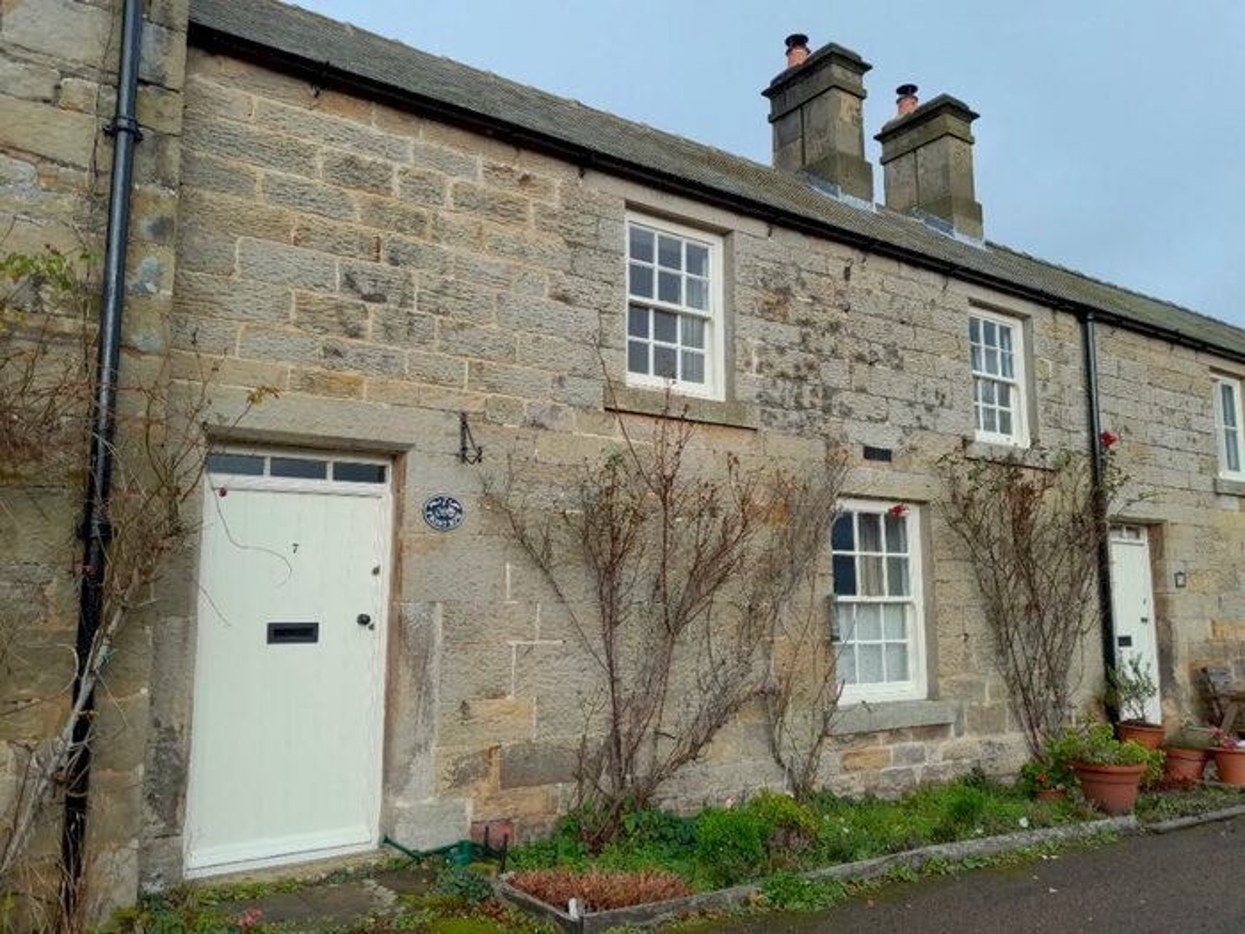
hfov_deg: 67.3
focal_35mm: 26
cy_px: 467
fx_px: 935
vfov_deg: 53.1
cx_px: 622
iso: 40
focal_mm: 4
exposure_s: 1/421
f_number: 1.8
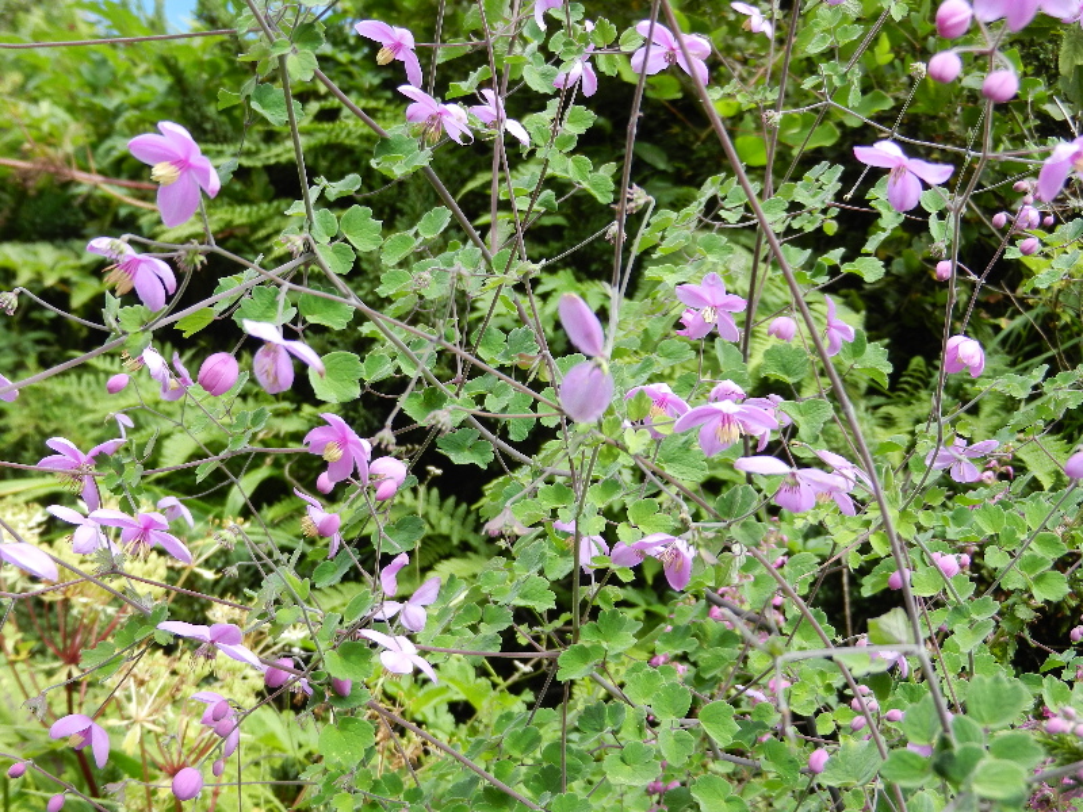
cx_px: 542
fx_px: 1408
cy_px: 406
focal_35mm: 45
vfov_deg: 32.2
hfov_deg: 42.1
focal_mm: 8.2
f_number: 4.2
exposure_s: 1/320
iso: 160
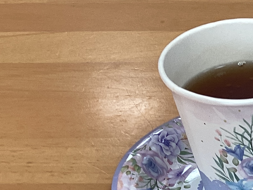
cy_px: 265
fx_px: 811
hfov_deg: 16.2
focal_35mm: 111
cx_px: 383
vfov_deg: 12.8
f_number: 2.4
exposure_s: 1/100
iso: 64
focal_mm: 3.3
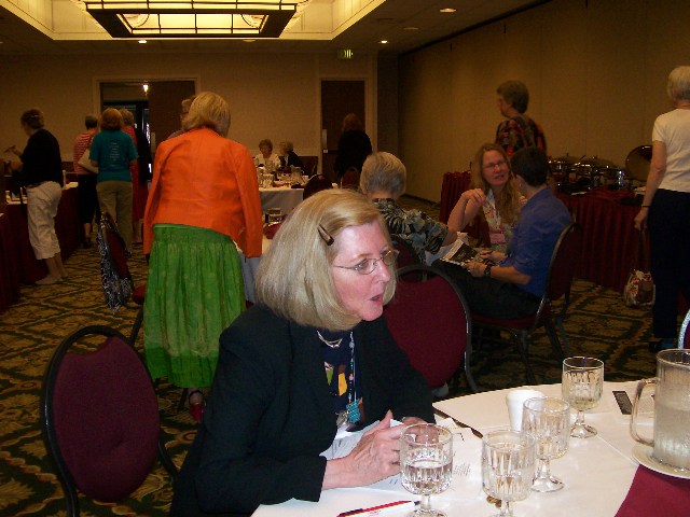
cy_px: 258
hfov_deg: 51.4
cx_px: 345
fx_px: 718
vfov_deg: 39.7
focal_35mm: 36
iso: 140
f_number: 2.7
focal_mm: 6
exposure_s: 1/64
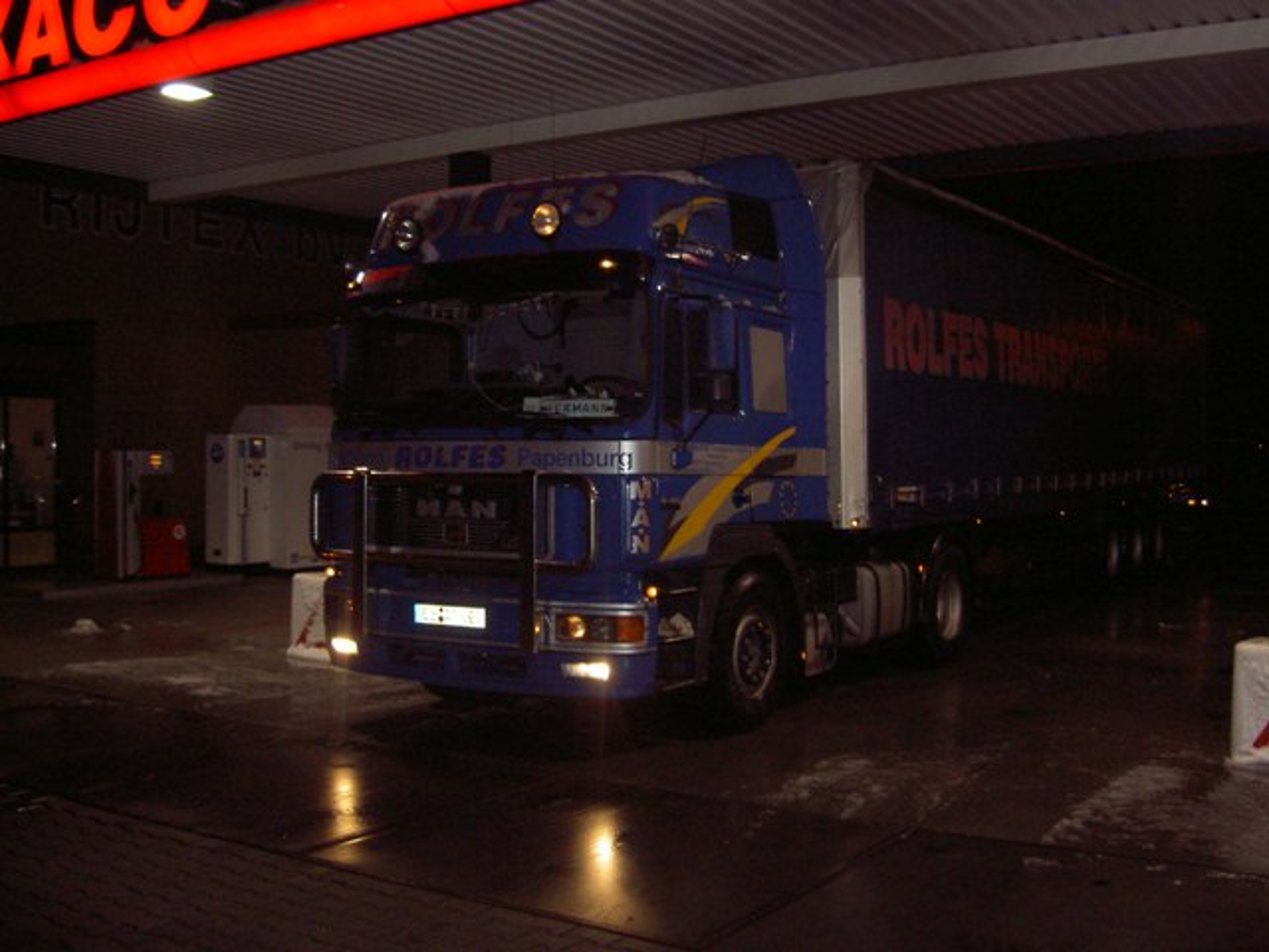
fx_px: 1430
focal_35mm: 39
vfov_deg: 36.8
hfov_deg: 47.9
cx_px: 634
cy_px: 476
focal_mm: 8
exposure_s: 1/60
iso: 200
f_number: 2.8
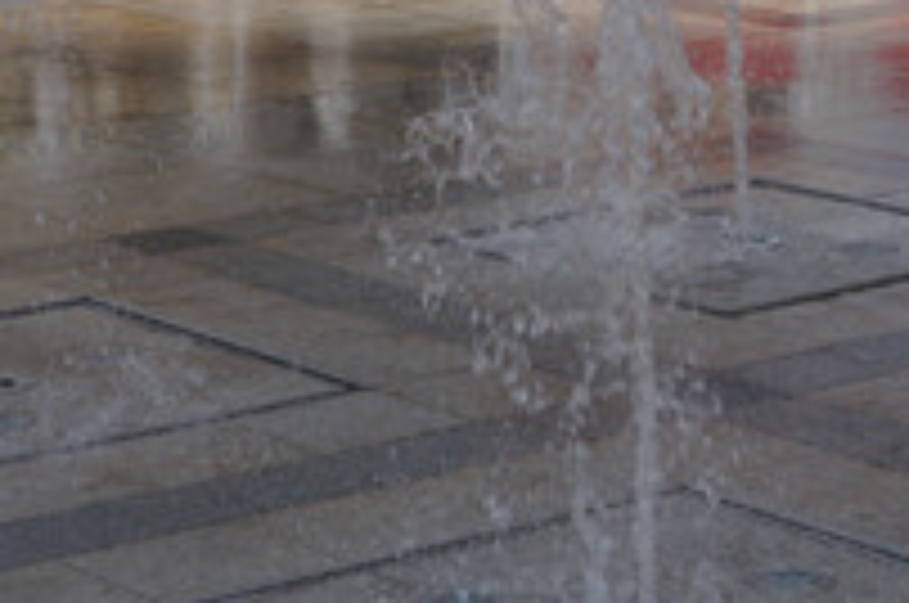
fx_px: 3302
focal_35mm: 131
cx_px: 662
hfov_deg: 15.6
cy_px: -72
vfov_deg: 10.3
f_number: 8
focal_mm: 32
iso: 100
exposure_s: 1/320
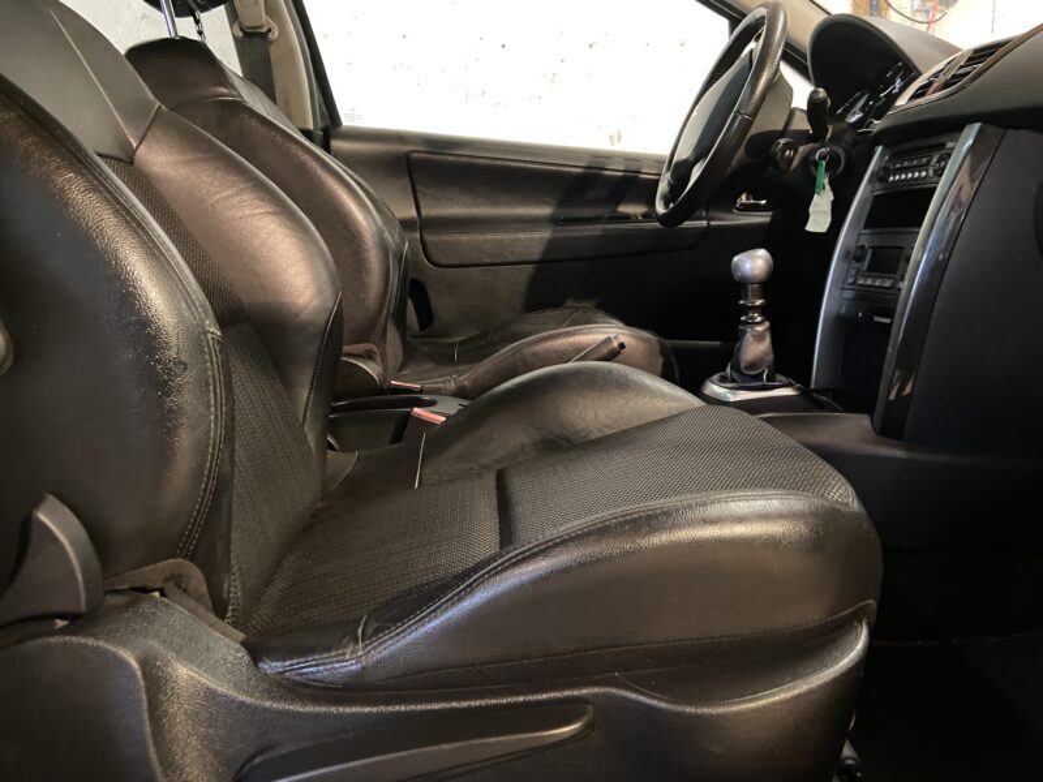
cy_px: 391
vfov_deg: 53.1
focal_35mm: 26
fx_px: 783
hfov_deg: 67.3
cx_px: 522
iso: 800
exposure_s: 1/25
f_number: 1.8
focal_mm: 4.25
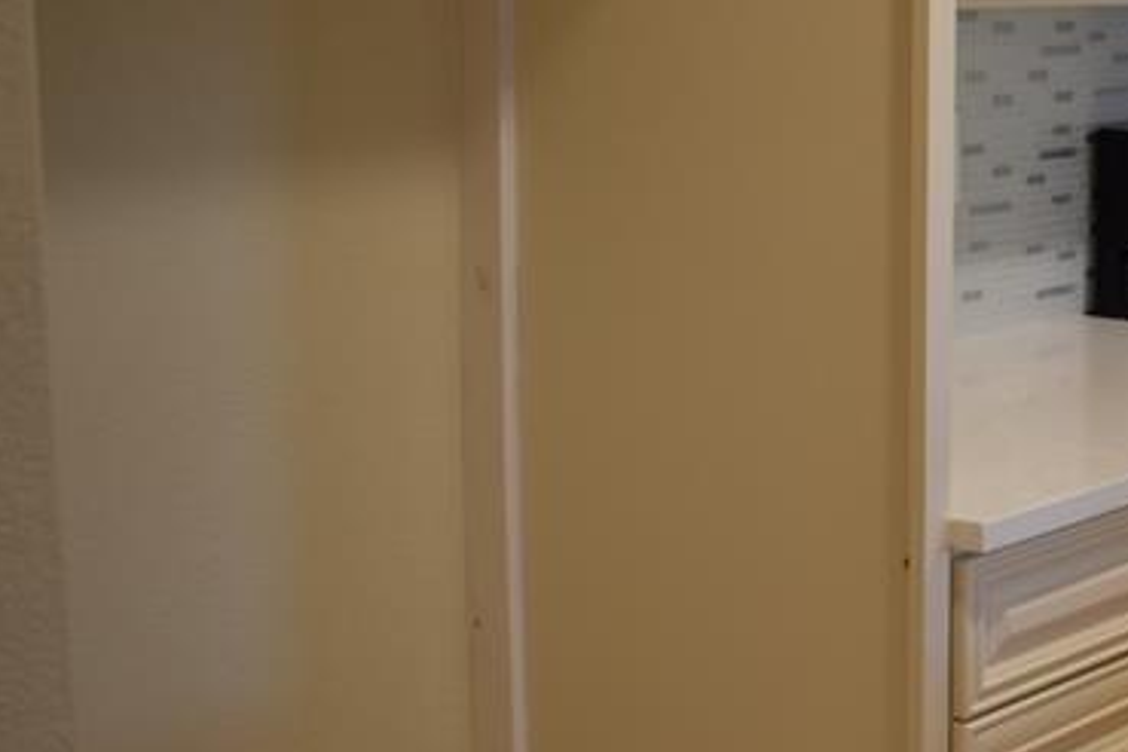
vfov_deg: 18.2
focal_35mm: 75
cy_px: 452
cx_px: 1345
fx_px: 2350
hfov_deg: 24.5
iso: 400
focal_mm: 18
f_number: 4
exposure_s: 1/60
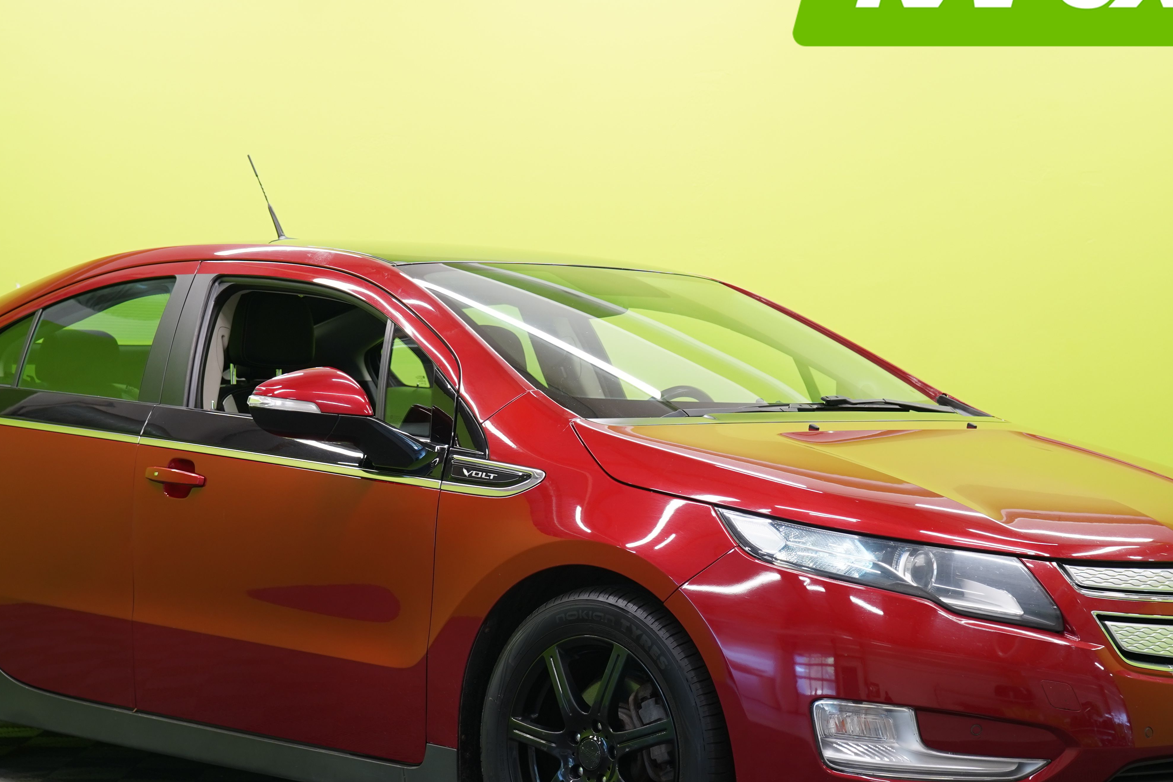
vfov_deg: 18.4
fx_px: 2411
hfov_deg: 27.3
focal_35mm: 74
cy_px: 428
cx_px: 570
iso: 400
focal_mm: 49
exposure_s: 1/25
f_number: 4.5
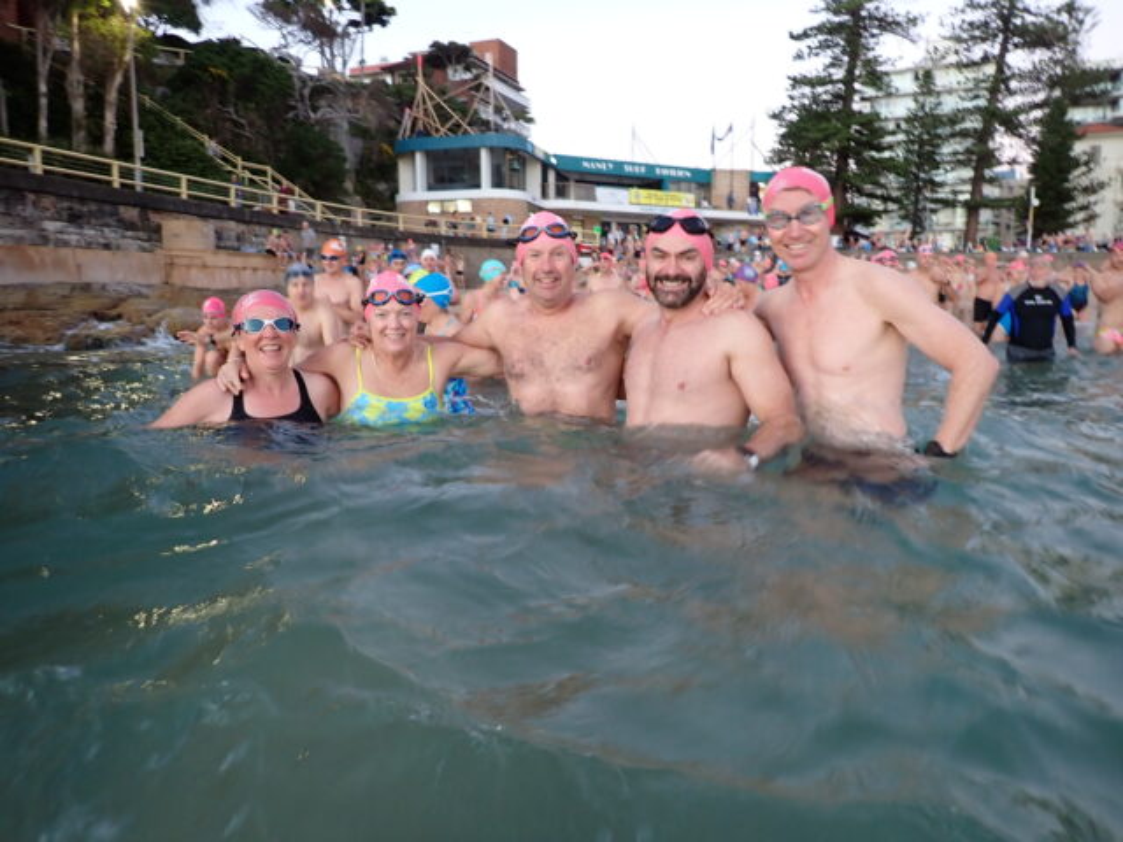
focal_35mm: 25
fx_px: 811
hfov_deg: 69.4
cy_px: 421
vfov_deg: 54.9
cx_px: 562
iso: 200
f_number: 2
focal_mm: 4.5
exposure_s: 1/30
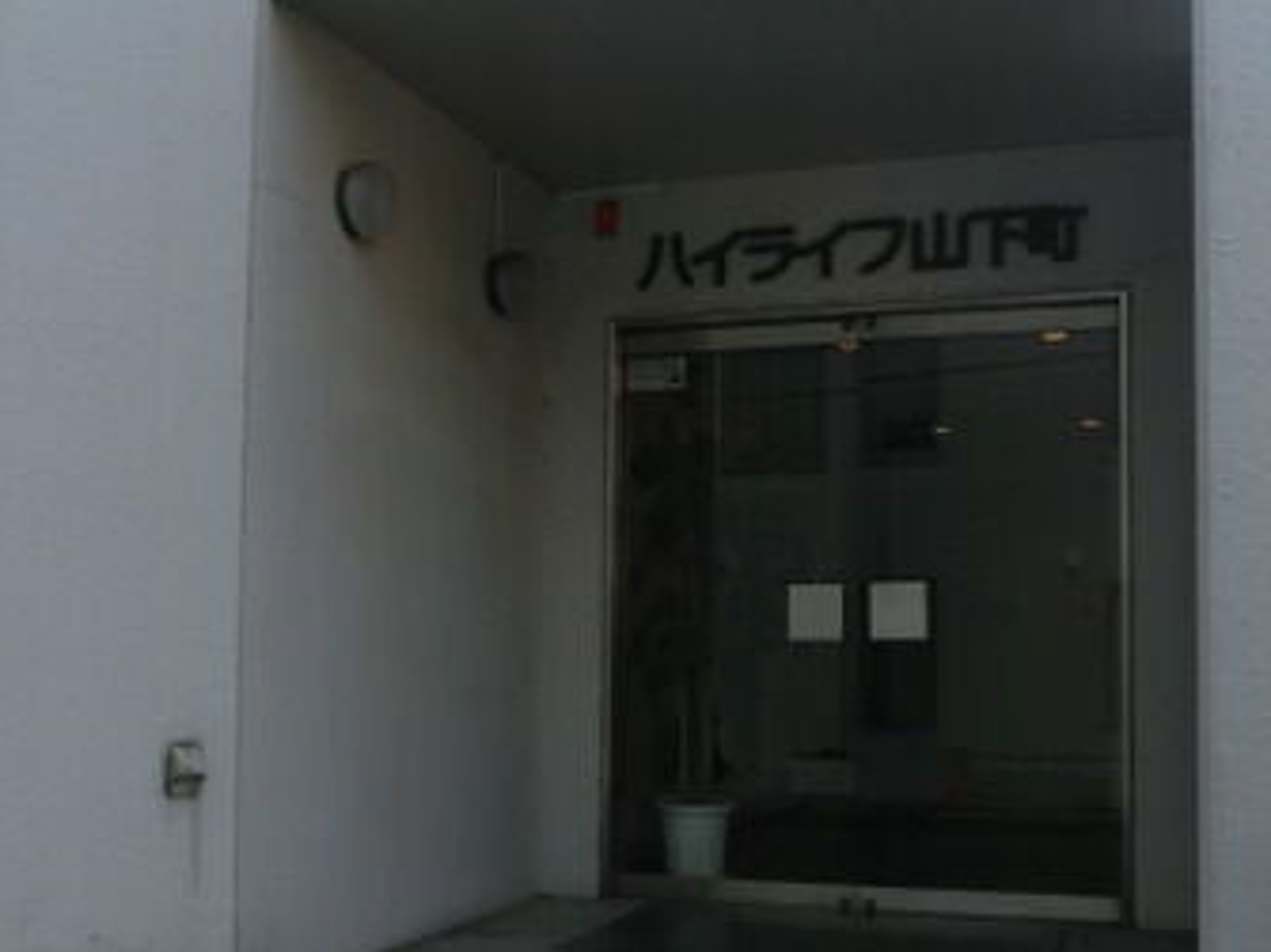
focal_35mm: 43
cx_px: 618
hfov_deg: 43.9
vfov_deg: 33.4
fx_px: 1578
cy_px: 599
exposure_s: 1/400
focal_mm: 4.24
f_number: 3
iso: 80
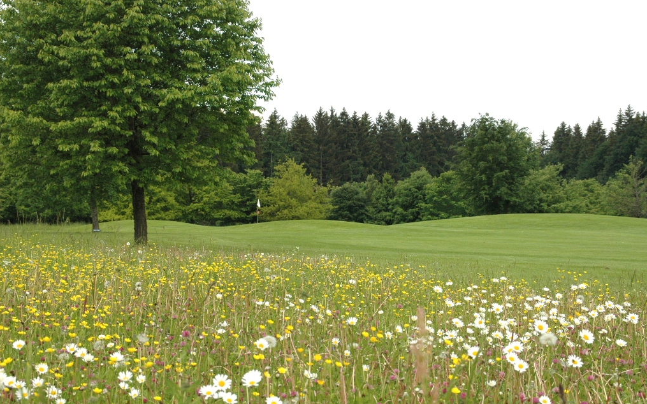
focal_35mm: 74
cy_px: 215
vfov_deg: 17.6
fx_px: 1305
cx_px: 325
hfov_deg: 27.9
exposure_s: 1/500
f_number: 9.5
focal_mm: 48
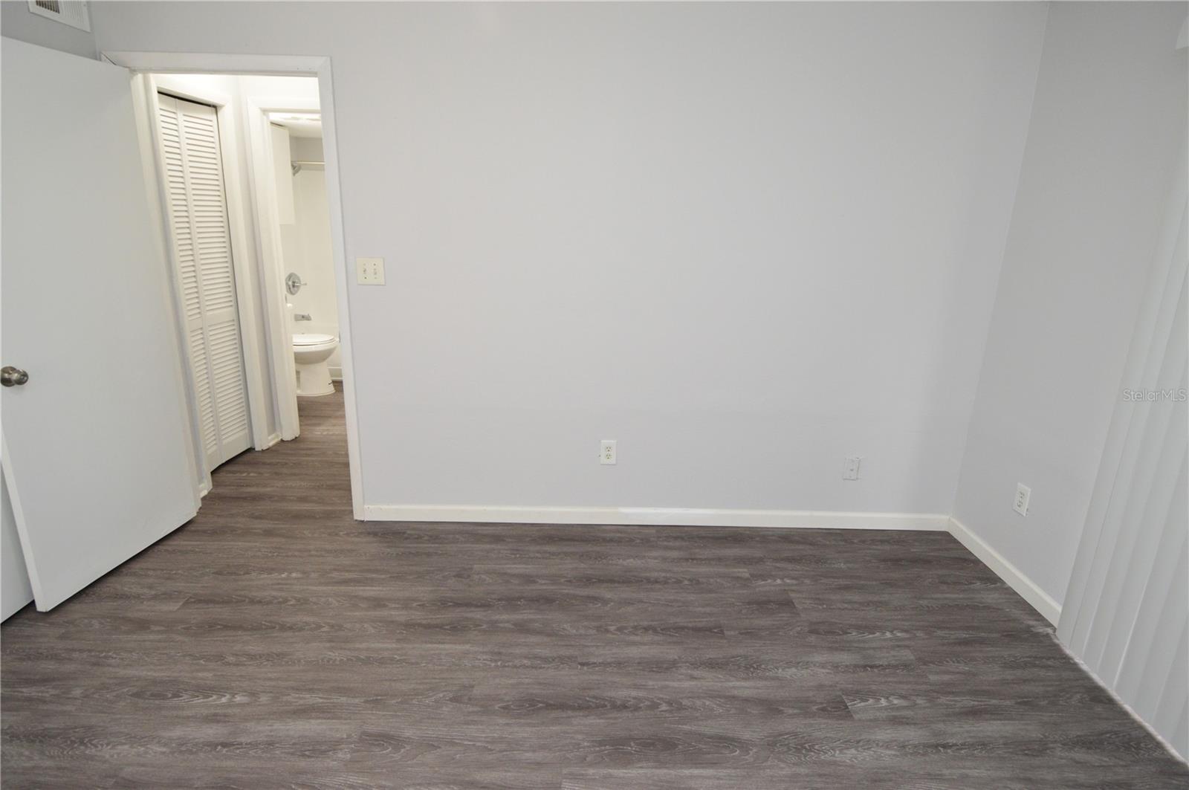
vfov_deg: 67.3
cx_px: 594
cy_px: 395
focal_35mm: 18
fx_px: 594
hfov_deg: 90.1
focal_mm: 12
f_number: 4
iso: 720
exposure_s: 1/60
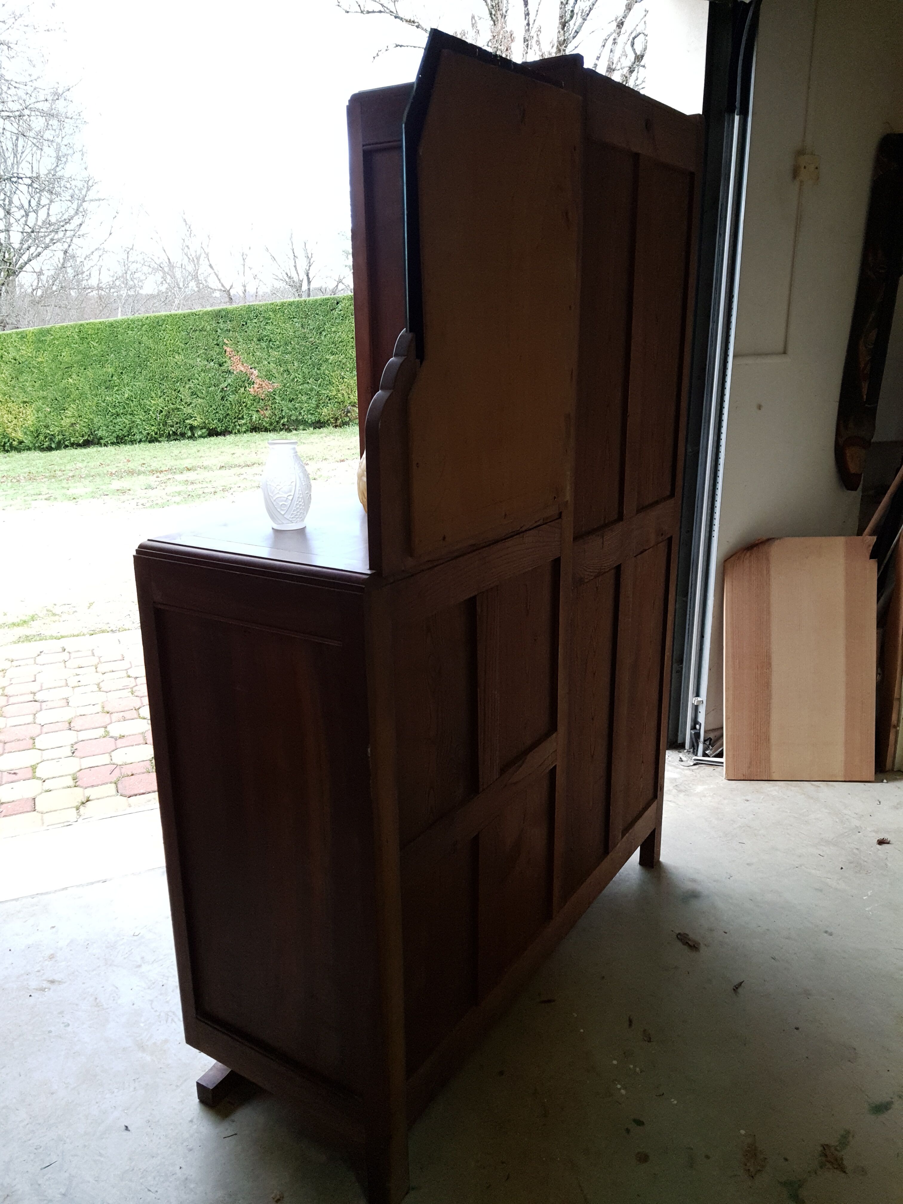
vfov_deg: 67.3
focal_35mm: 26
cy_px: 602
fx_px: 904
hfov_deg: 53.1
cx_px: 452
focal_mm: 4.32
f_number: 1.7
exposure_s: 1/278
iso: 320
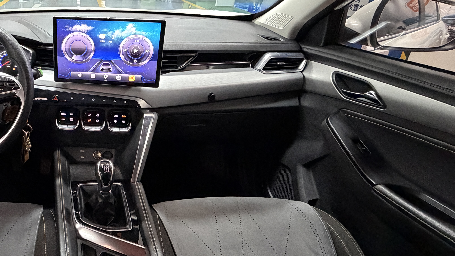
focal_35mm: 27
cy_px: 71
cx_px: 85
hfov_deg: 63.3
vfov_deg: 41.9
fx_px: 326
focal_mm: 2.22
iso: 800
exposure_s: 1/50
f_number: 2.2
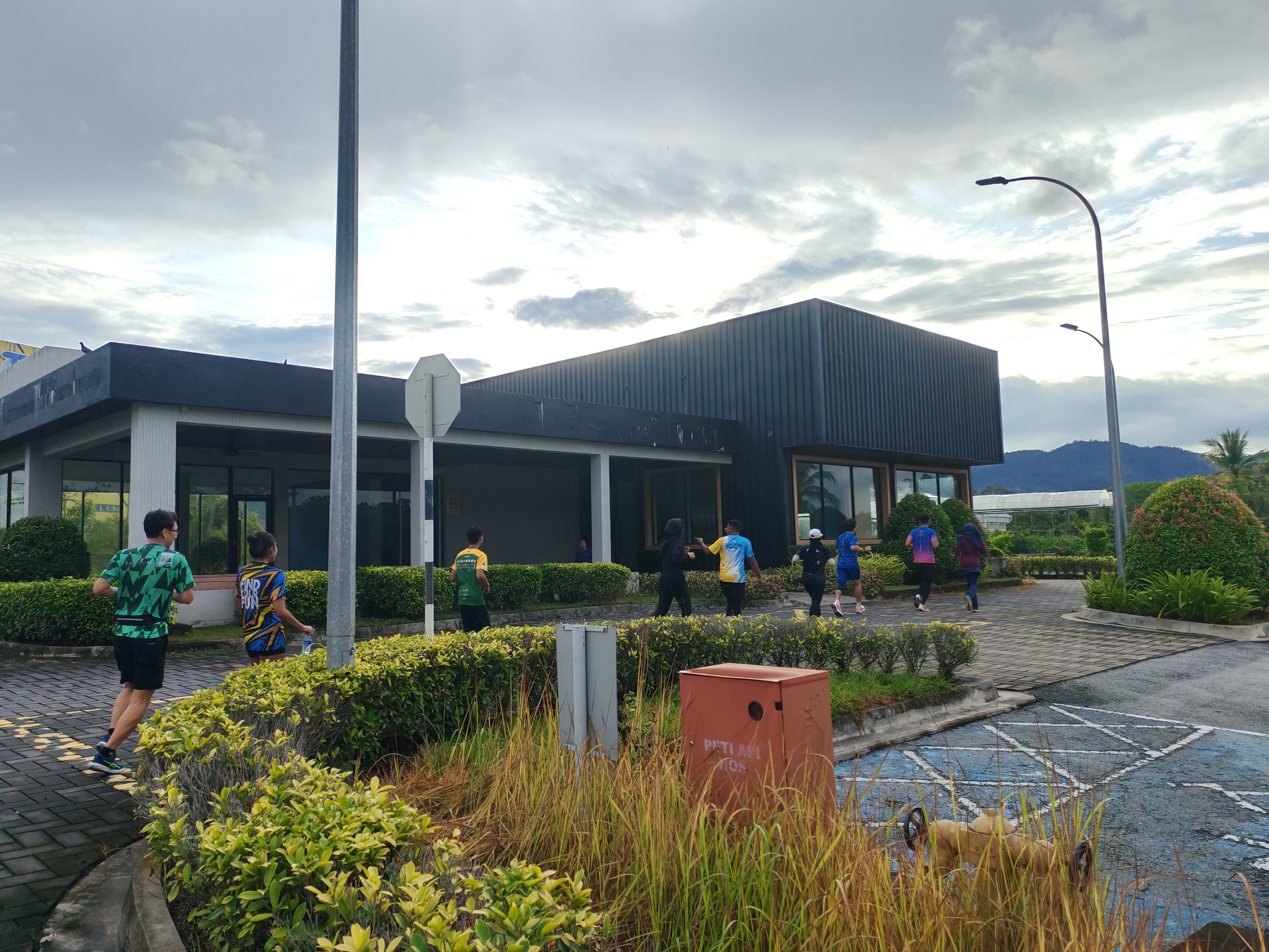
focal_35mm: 27
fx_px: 990
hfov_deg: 65.3
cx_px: 634
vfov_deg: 51.4
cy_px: 476
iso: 50
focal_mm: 5.52
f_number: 1.95
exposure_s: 1/1600
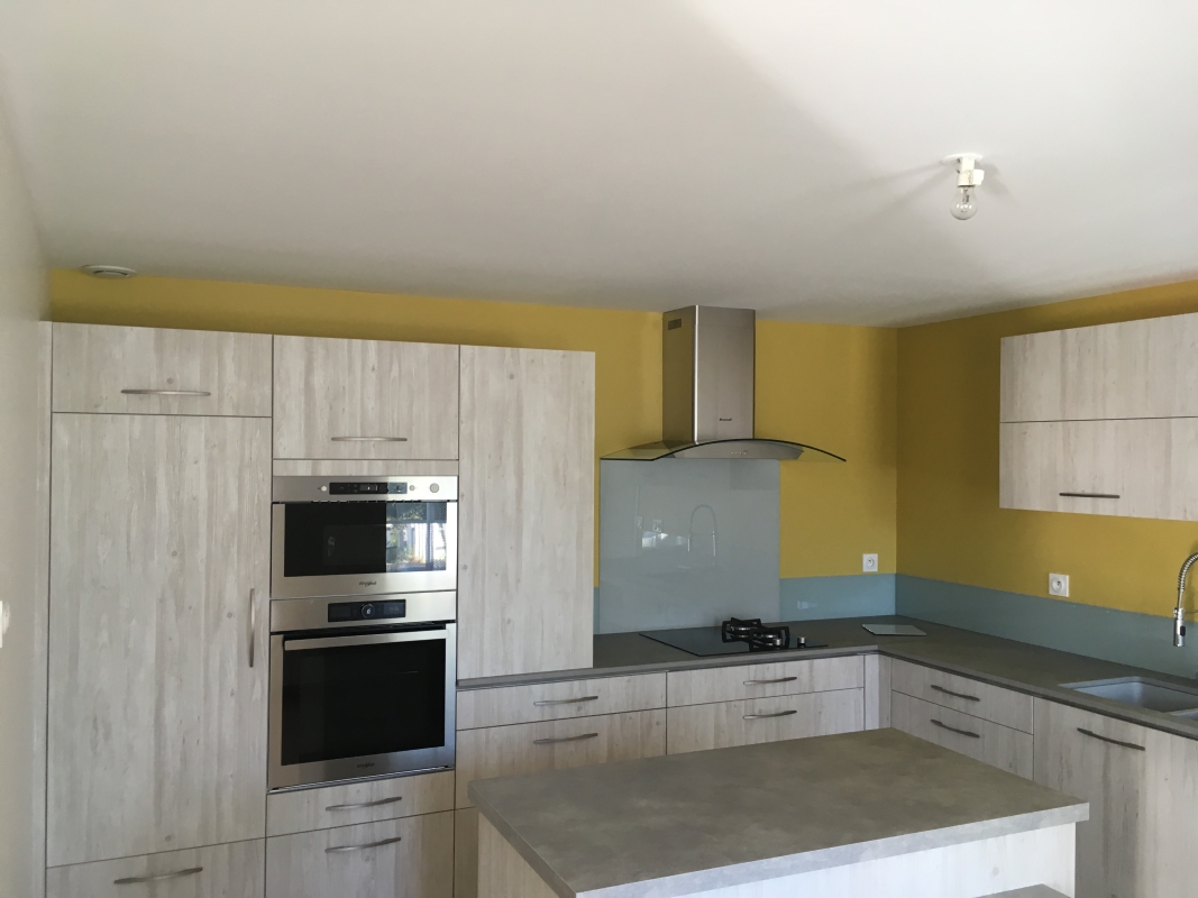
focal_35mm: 29
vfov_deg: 48.2
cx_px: 599
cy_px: 449
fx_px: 1004
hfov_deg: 61.7
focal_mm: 4.15
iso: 80
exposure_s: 1/33
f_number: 2.2
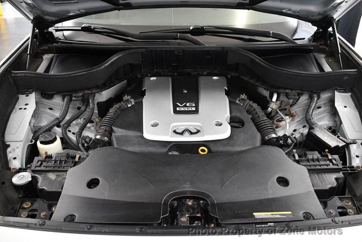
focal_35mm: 36
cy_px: 121
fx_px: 362
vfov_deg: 36.9
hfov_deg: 53.1
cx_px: 181
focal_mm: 18
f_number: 3.5
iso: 2000
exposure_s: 1/125
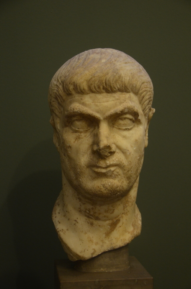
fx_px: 575
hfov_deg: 18.8
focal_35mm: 72
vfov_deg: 28.1
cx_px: 96
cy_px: 144
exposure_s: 1/8
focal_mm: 48
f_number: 4.5
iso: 1250
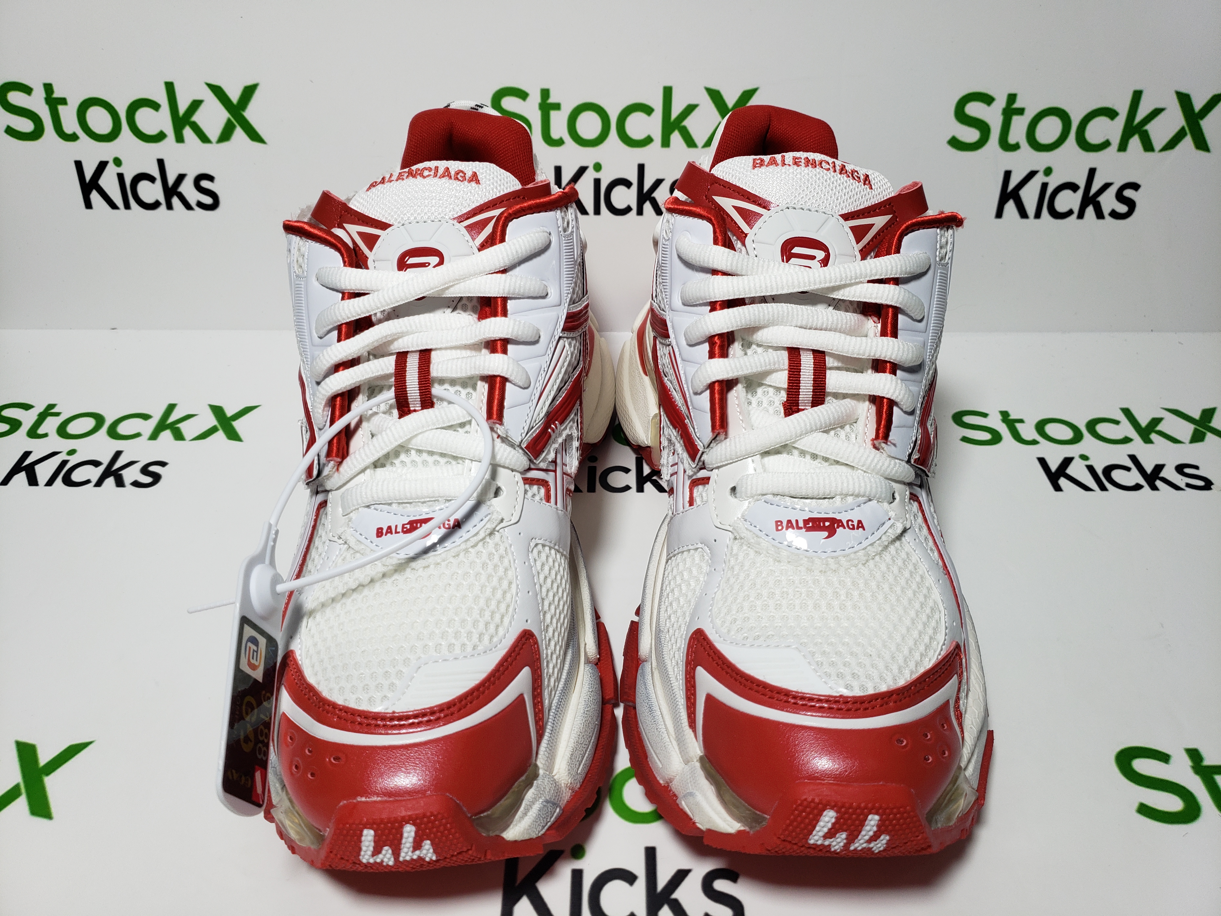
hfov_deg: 67.3
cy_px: 458
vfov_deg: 53.1
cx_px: 610
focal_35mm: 26
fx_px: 917
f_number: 1.5
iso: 50
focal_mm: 4.3
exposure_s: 1/635
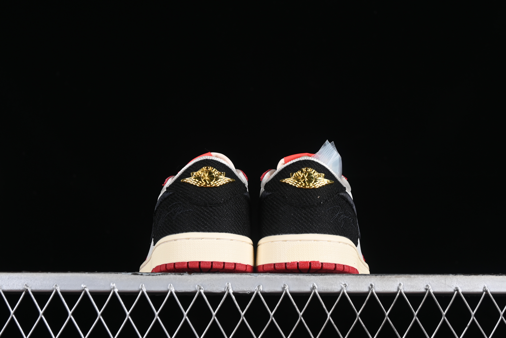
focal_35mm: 75
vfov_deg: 18.2
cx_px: 253
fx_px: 1054
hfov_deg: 27.0
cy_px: 169
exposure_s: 1/80
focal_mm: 50
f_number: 6.3
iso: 160
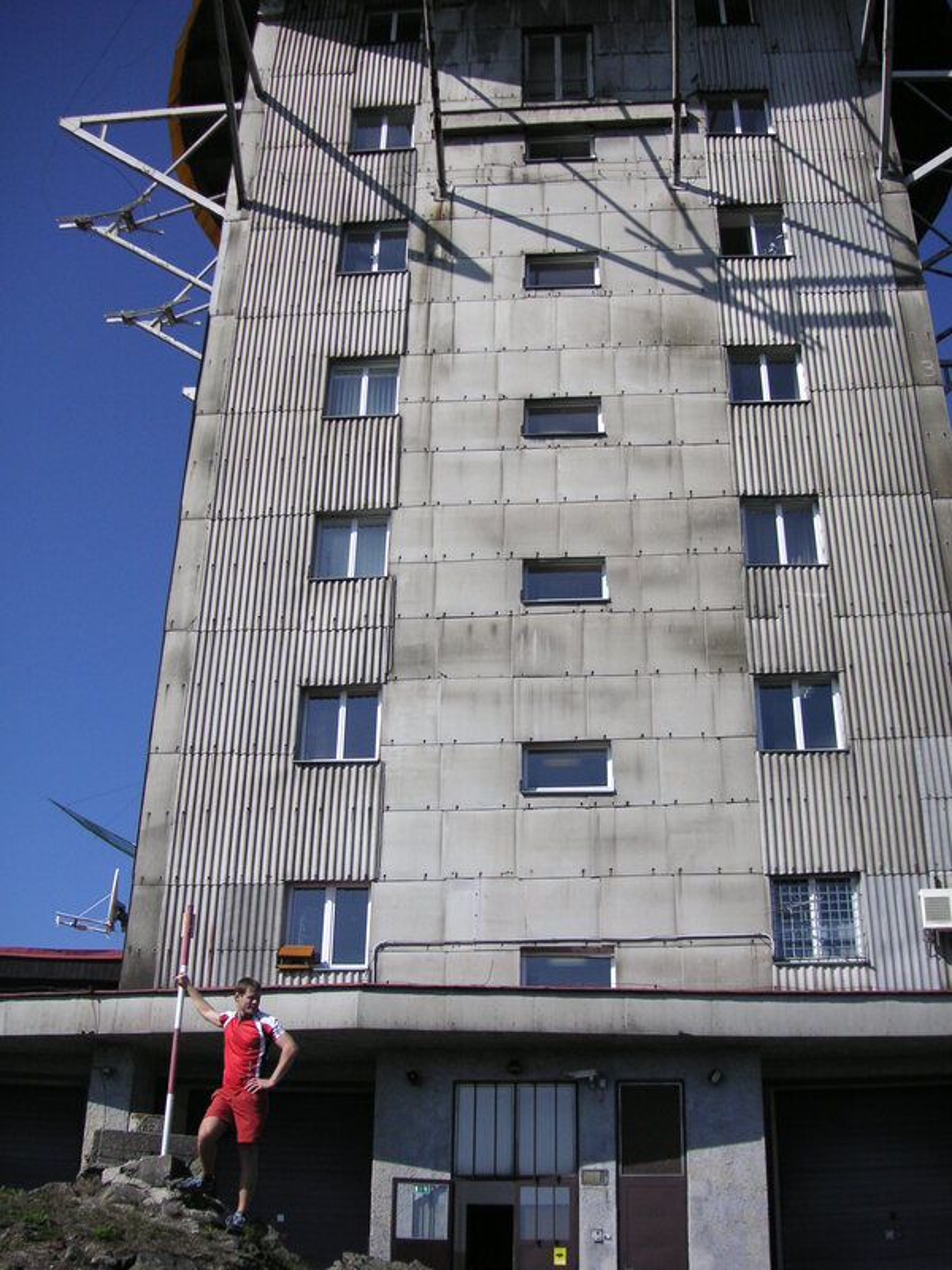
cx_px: 476
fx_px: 1357
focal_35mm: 37
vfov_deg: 50.1
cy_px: 635
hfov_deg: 38.7
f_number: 6.7
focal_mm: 6.1
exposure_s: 1/350
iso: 50
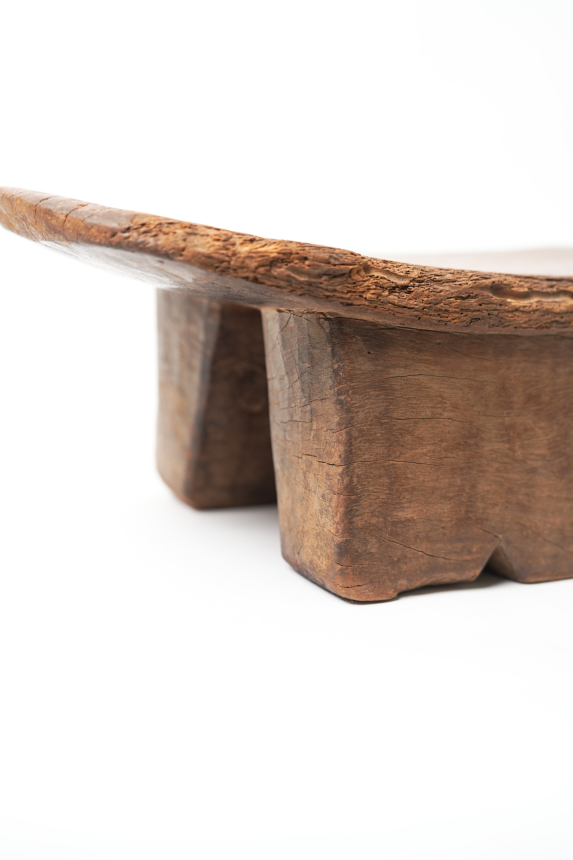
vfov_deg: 46.4
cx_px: 286
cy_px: 430
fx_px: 1003
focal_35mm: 42
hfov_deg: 31.9
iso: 320
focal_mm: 42
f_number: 2.8
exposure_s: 1/80
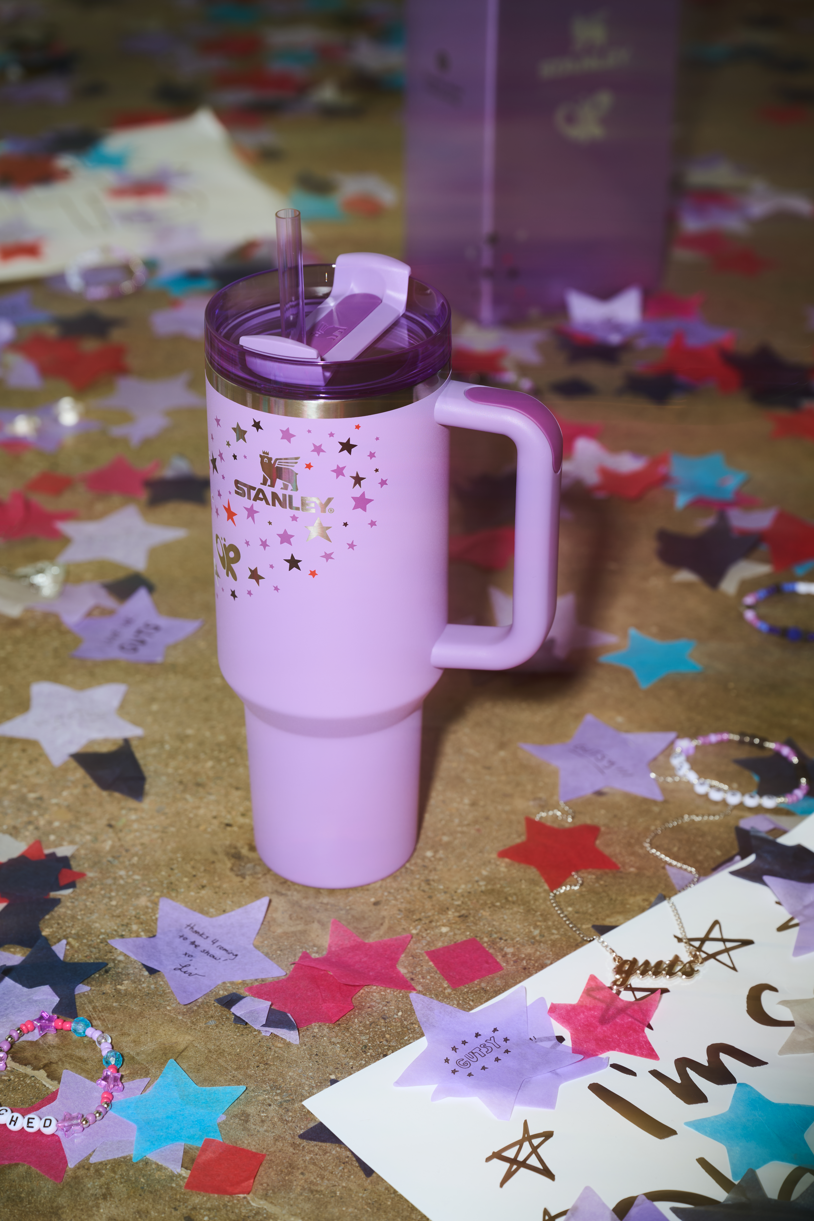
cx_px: 407
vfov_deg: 28.8
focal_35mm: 70
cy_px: 610
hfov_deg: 19.5
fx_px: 2374
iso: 64
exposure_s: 1/1.59
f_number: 5.6
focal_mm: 70
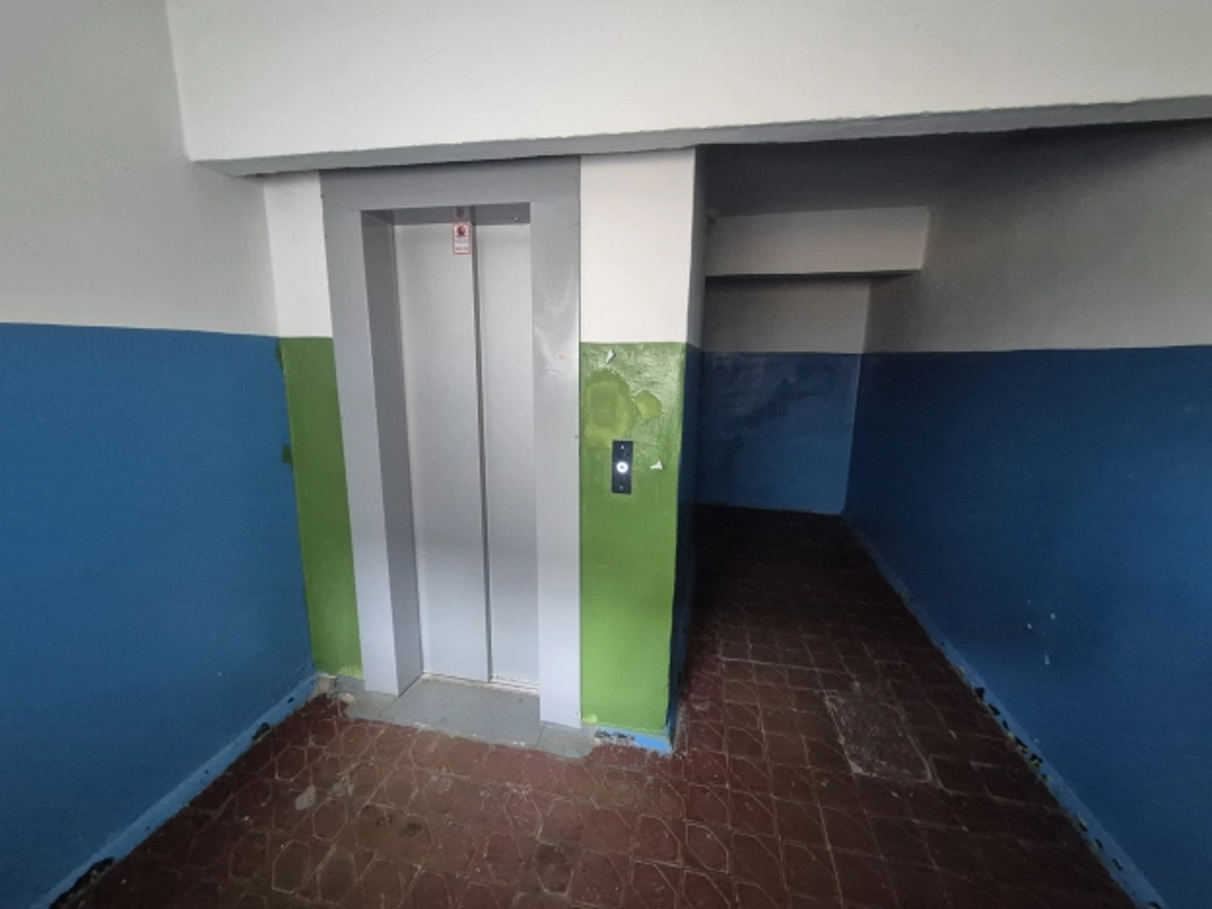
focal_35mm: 13
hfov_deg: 106.2
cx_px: 606
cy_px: 454
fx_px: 455
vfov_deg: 89.9
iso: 1250
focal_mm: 1.74
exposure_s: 1/50
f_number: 2.2
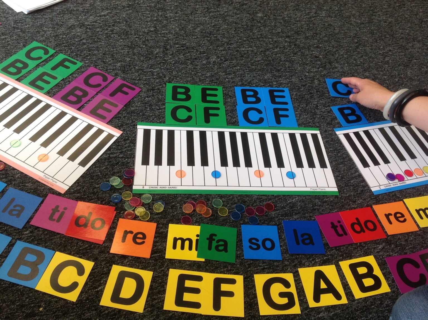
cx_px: 214
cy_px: 160
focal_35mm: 35
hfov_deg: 52.7
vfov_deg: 40.6
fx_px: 432
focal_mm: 4.28
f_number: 2.4
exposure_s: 1/130
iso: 50
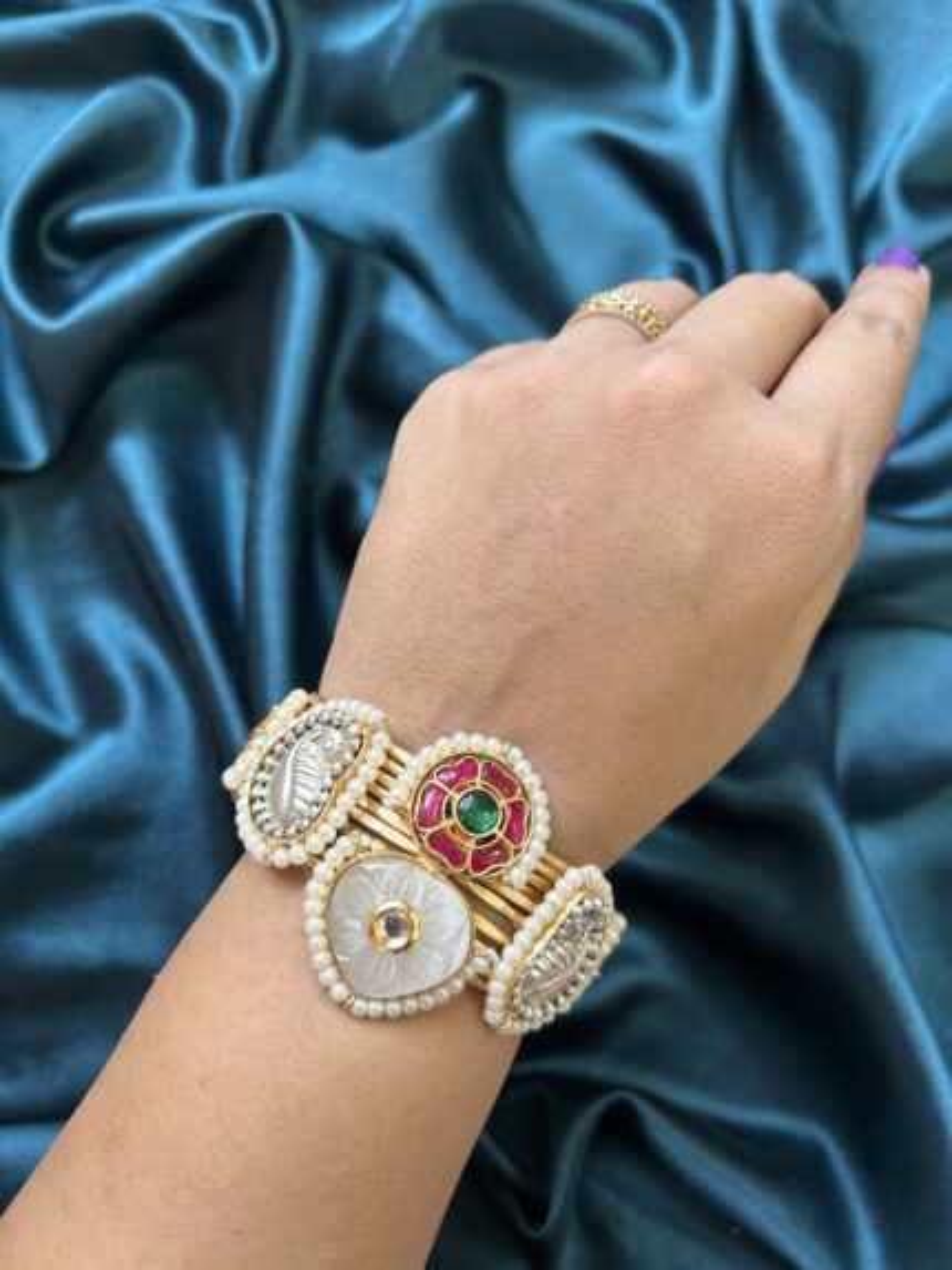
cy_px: 635
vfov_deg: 67.3
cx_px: 476
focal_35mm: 26
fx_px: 953
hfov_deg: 53.1
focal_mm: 5.7
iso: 80
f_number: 1.5
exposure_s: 1/50
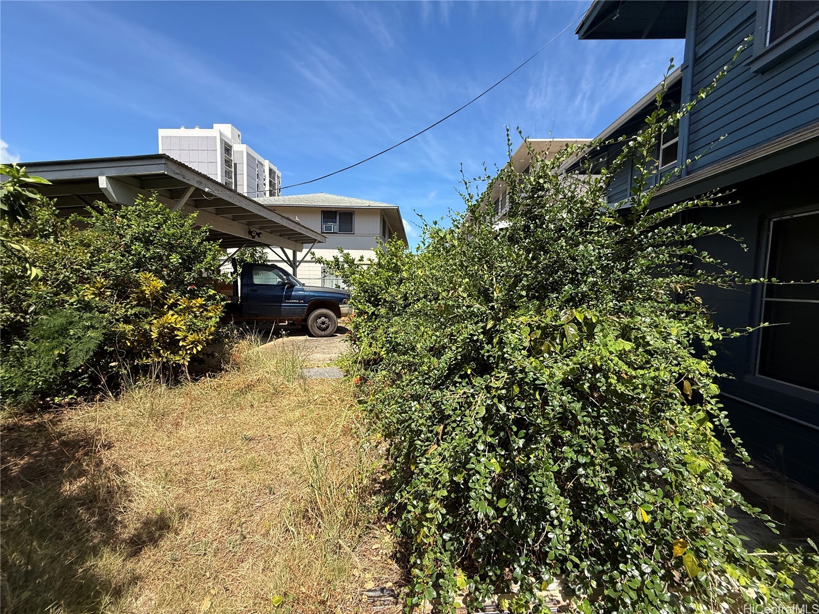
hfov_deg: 102.1
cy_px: 307
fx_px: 331
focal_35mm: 14
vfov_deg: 85.7
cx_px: 410
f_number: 2.2
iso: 50
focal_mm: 2.22
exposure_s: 1/1189
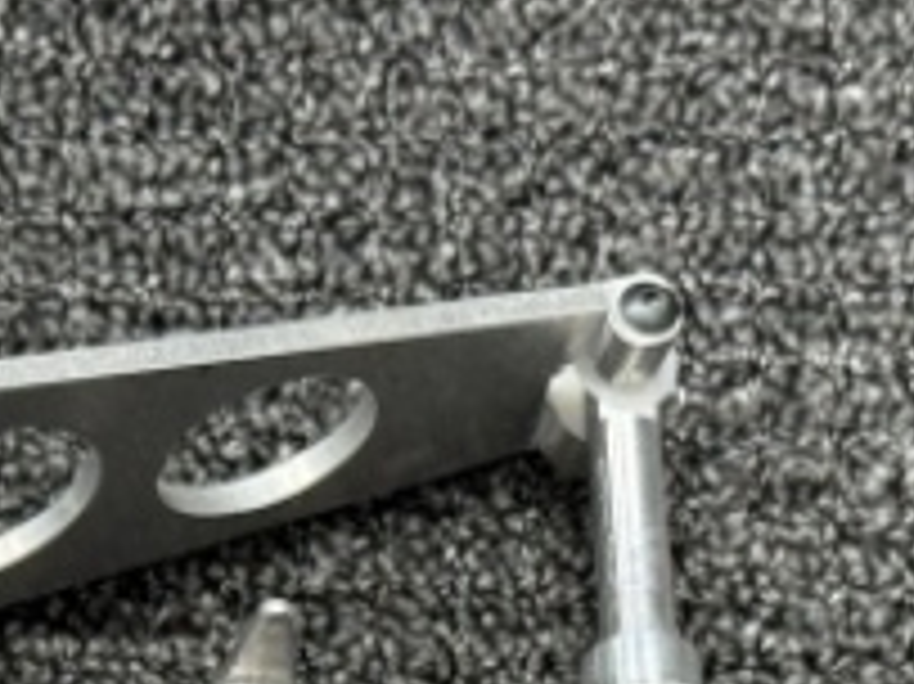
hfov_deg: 9.8
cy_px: 1199
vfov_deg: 7.2
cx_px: -5
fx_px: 5304
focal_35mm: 201
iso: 100
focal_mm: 6.76
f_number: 1.78
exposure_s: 1/50
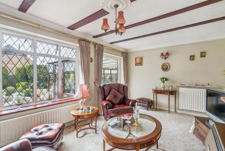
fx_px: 106
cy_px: 76
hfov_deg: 93.2
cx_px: 112
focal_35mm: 17
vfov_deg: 70.5
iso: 640
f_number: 8
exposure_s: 1/15
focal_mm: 17
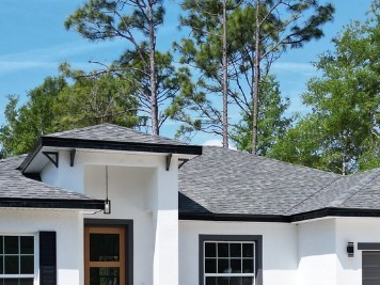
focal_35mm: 69
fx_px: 757
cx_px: 219
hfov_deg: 28.1
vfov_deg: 20.8
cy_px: 268
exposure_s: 1/3200
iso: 150
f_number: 1.7
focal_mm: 6.72
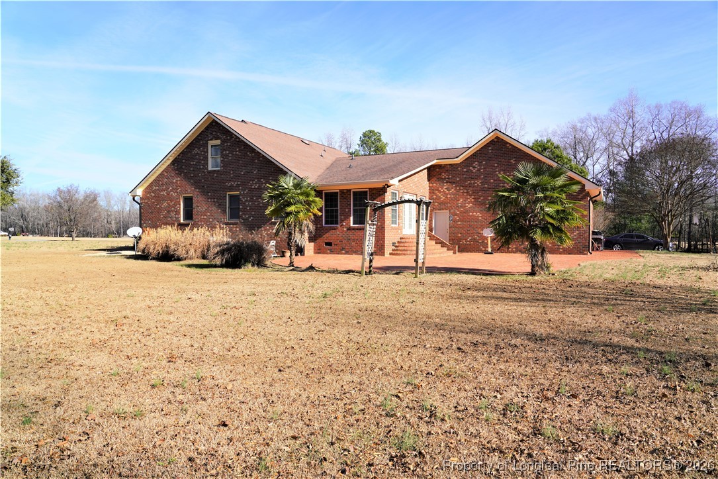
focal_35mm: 24
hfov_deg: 73.8
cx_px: 359
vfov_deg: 53.1
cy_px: 240
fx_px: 479
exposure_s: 1/125
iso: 100
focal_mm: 24
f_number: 9
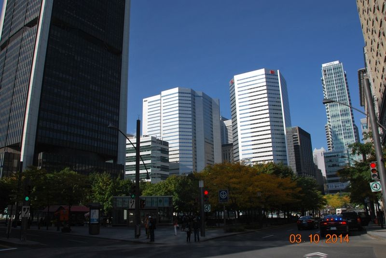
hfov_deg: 67.3
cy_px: 129
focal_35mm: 27
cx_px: 193
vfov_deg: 48.0
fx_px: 290
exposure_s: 1/320
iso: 100
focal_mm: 18
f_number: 9
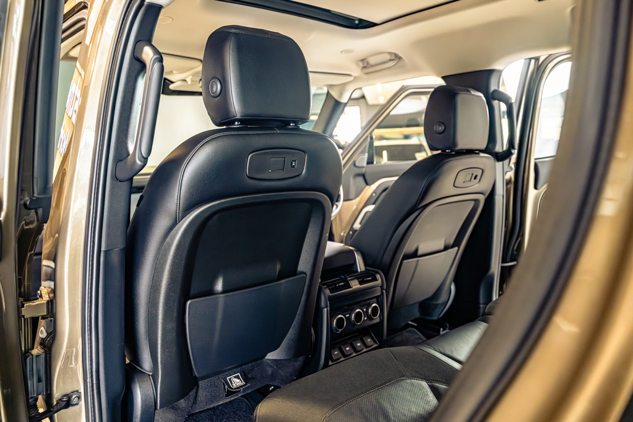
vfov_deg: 46.4
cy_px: 211
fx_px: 492
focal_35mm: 28
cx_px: 316
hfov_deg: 65.5
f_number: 3.5
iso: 1600
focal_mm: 28
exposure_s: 1/200
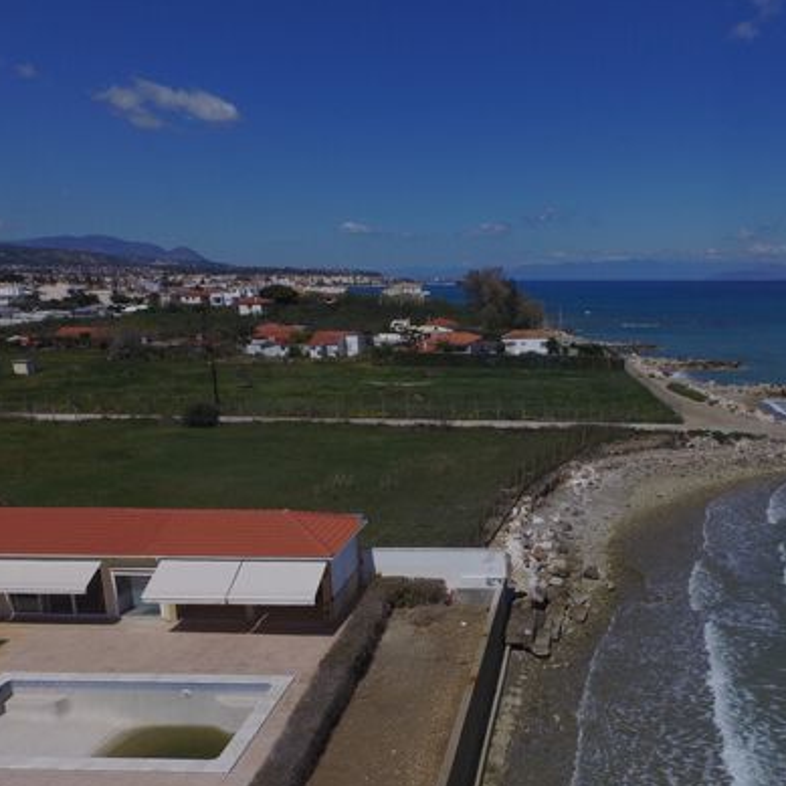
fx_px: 822
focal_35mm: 32
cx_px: 545
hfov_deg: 49.9
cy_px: 491
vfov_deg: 50.6
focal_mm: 3.61
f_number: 2.8
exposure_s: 1/4098
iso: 100
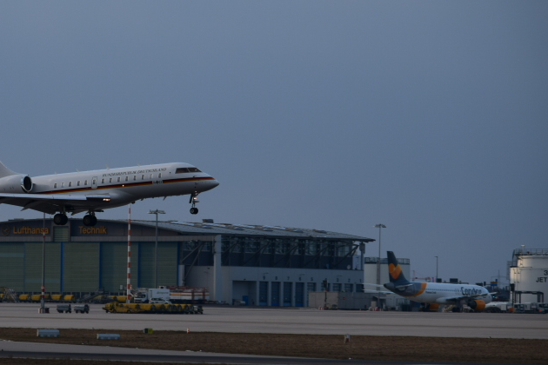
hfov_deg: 6.4
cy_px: 167
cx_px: 150
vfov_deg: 4.3
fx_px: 4871
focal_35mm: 320
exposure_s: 1/640
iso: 200
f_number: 7.1
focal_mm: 140
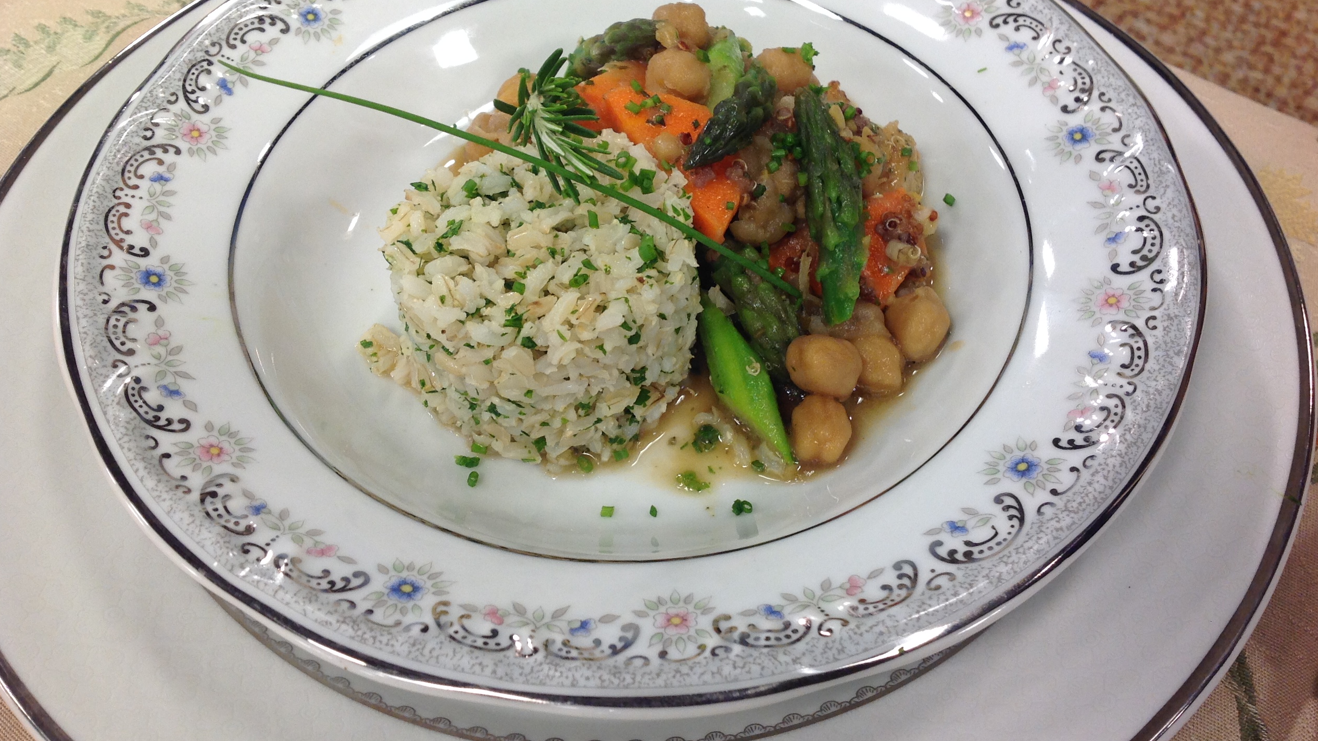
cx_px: 668
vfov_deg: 30.4
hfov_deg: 51.6
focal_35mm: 39
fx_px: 1363
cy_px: 321
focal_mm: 4.28
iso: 64
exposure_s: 1/60
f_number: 2.4
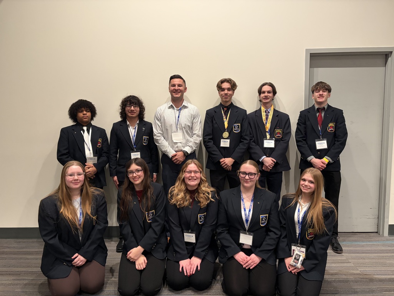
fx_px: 296
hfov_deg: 67.3
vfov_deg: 53.1
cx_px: 197
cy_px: 148
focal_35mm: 26
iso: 400
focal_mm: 5.96
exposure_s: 1/60
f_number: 1.6
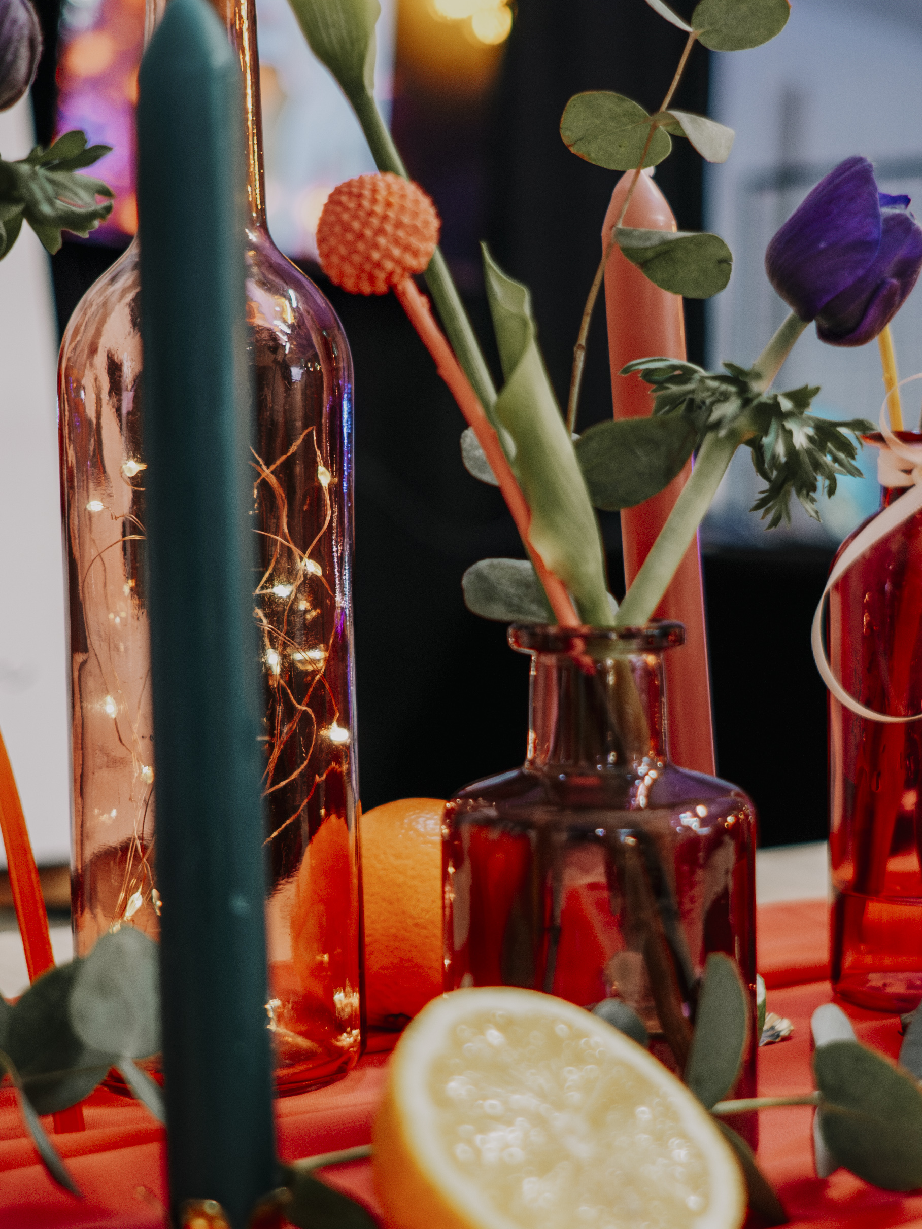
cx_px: 597
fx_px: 2415
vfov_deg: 28.5
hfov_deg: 21.5
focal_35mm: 68
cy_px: 679
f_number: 2
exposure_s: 1/80
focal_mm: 23
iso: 1600
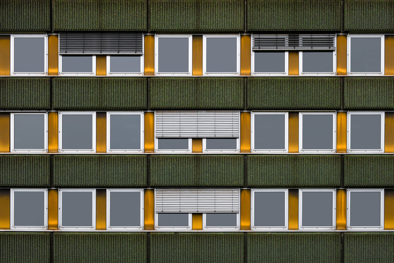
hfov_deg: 41.9
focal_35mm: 47
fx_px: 514
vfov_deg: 28.7
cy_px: 132
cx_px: 197
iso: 250
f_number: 7.1
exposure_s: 1/160
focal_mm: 31.5
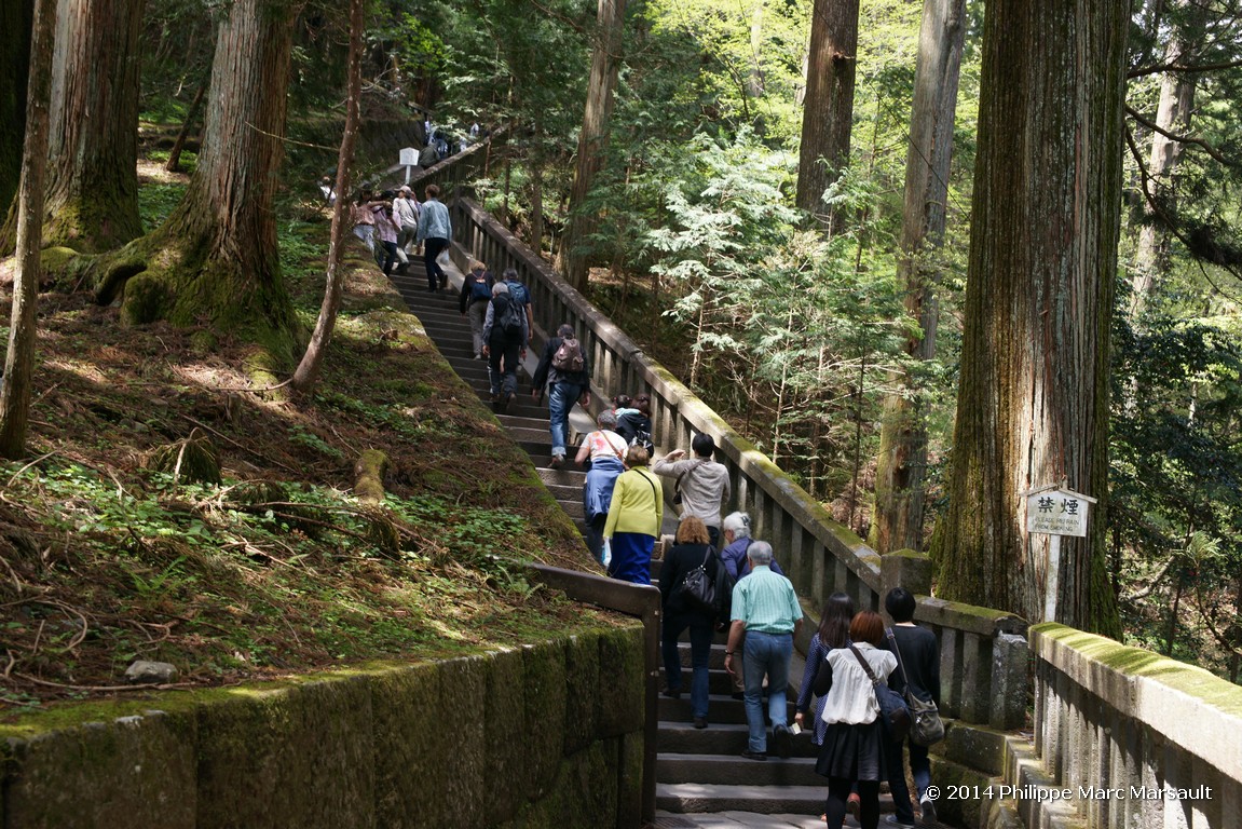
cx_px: 621
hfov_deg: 48.4
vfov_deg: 33.4
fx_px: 1380
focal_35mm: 40
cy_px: 414
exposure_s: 1/80
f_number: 7.1
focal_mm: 40
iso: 400
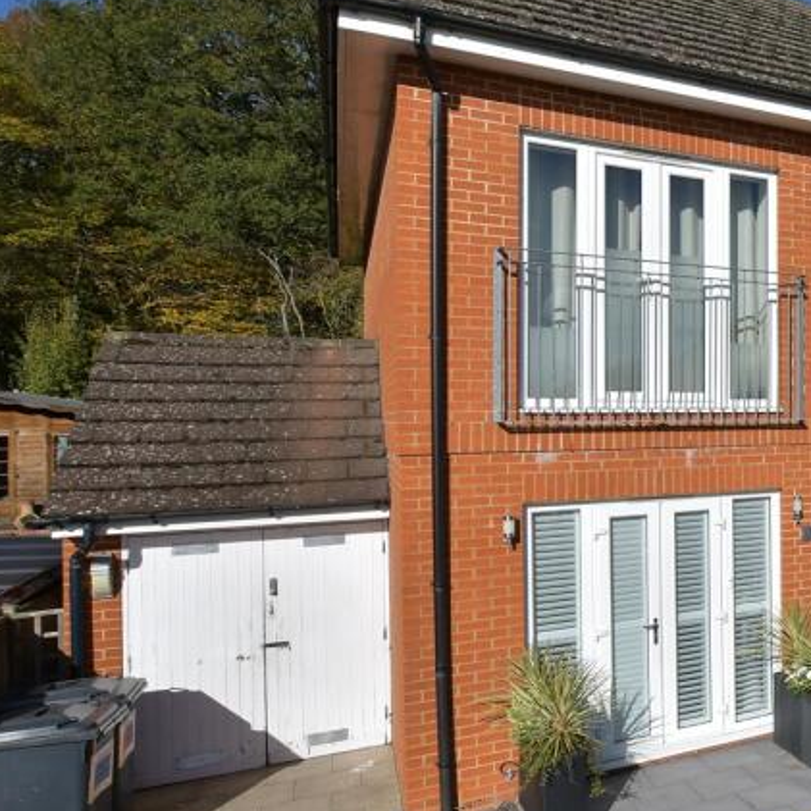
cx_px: 944
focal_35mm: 31
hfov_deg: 39.8
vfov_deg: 52.5
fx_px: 822
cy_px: 411
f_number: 8
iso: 200
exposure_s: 1/1000
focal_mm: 10
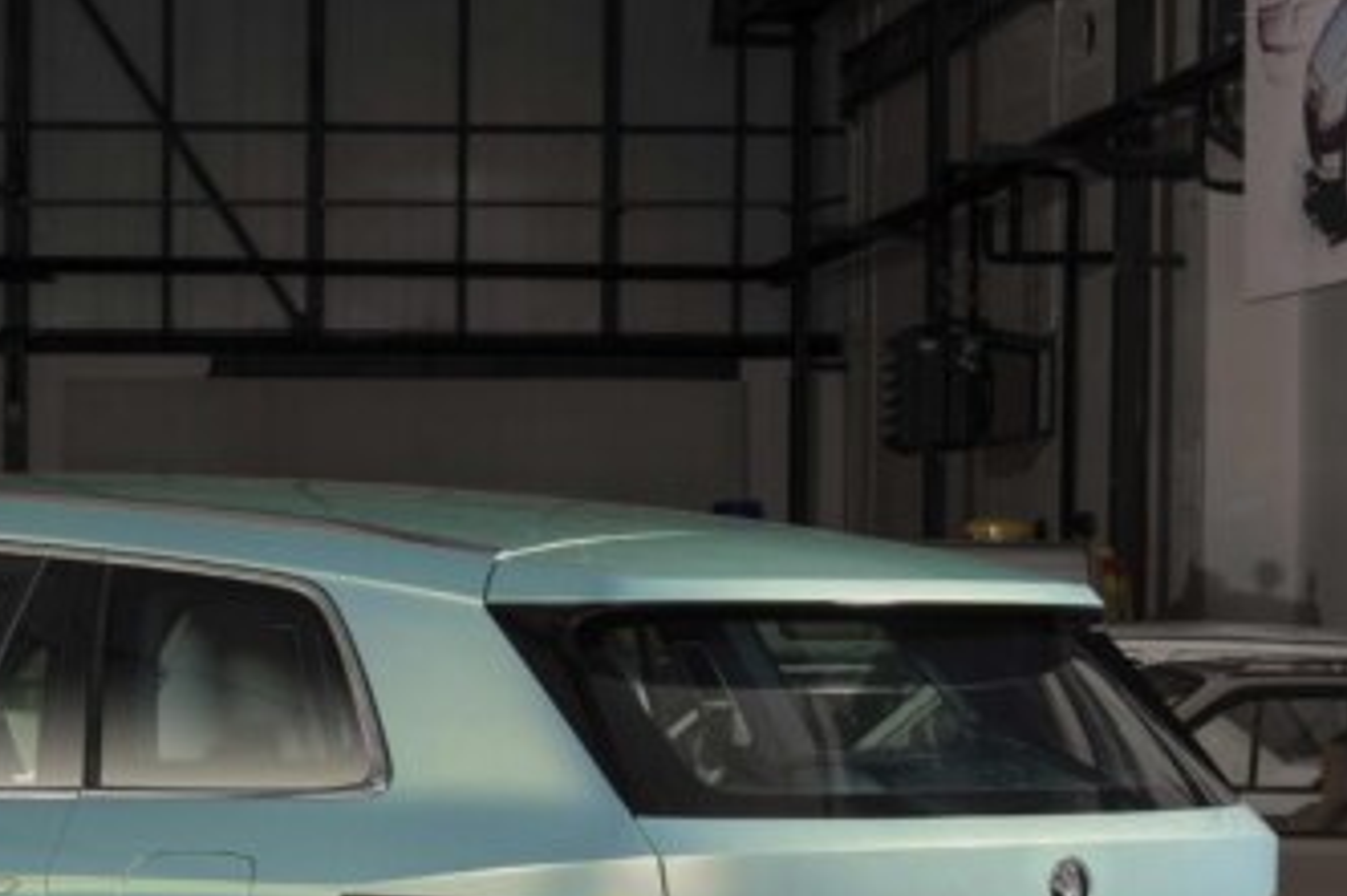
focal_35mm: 162
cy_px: 835
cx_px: 65
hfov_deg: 12.6
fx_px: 6058
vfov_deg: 8.4
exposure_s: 2
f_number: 14
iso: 200
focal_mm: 70
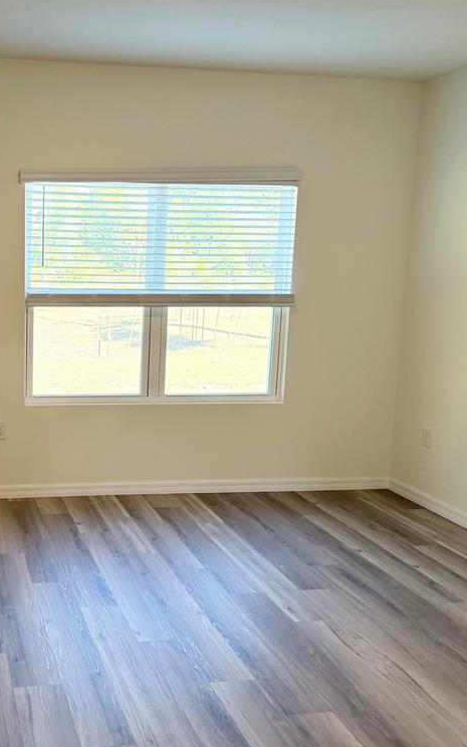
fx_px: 713
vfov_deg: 55.3
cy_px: 372
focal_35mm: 35
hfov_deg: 34.2
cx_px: 41
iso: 200
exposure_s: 1/218
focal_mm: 6.76
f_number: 1.78
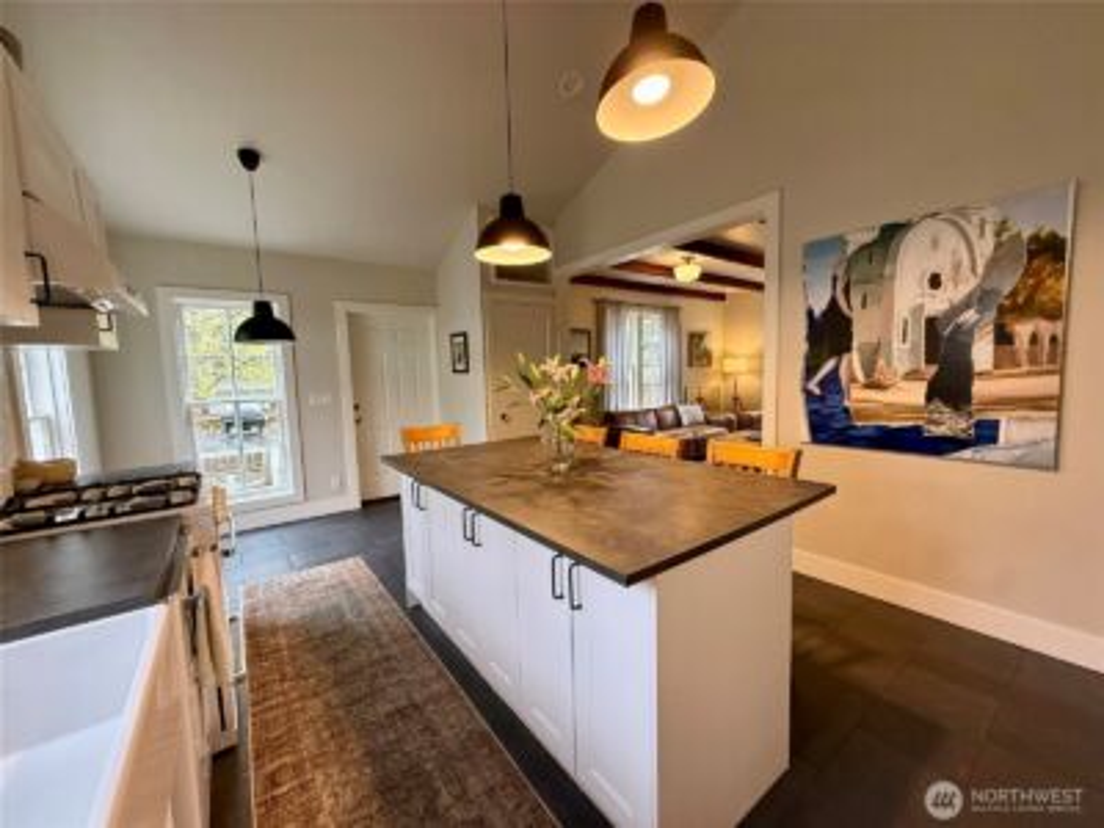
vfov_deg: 85.7
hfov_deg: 102.1
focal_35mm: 14
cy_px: 414
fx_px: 446
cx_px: 552
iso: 250
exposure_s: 1/120
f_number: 2.2
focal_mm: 2.22
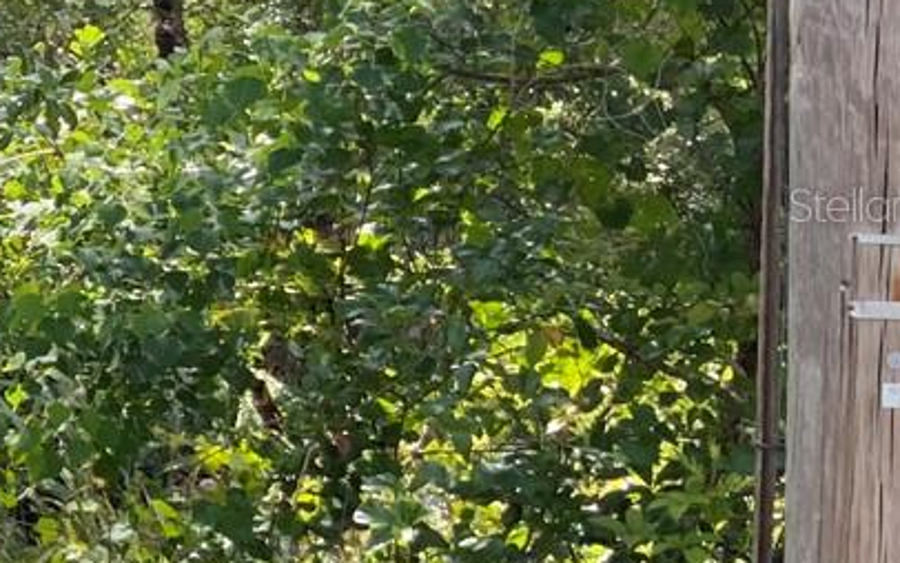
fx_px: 2969
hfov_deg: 14.8
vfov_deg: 10.8
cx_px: -776
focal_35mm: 121
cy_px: 204
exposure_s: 1/236
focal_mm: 3
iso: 16
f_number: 1.8
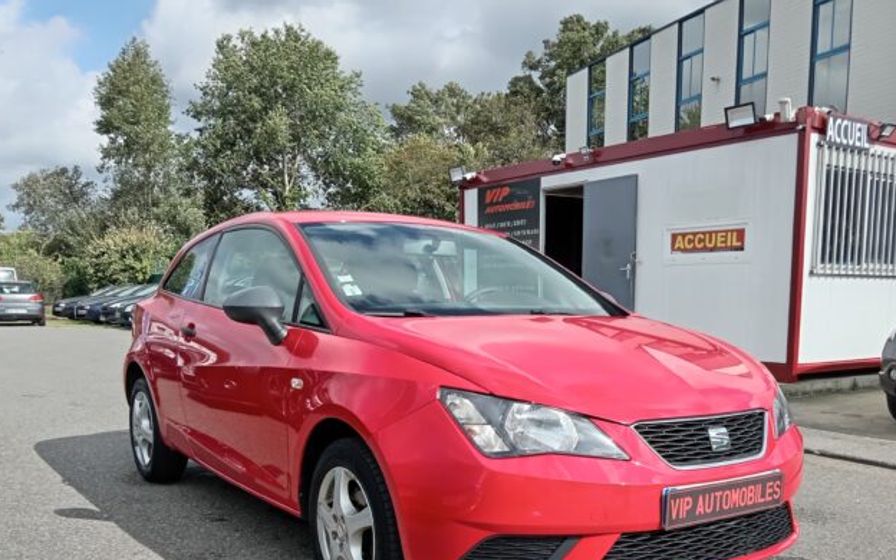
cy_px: 429
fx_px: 830
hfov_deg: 56.6
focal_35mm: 34
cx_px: 487
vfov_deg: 36.3
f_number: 1.8
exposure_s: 1/594
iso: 100
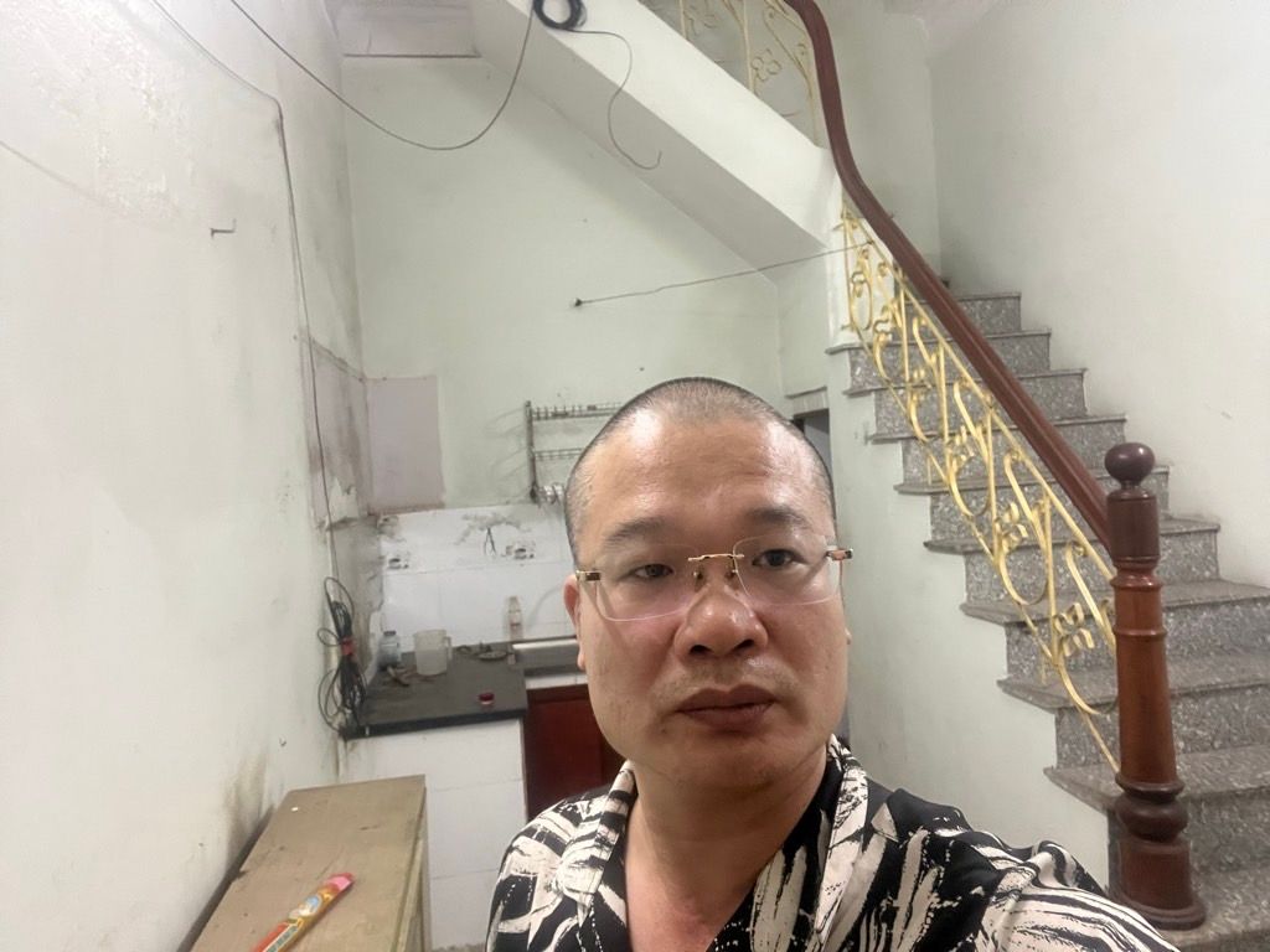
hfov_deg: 73.9
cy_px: 476
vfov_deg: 58.9
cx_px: 635
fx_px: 844
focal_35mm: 23
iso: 400
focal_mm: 2.71
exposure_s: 1/33
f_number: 2.2
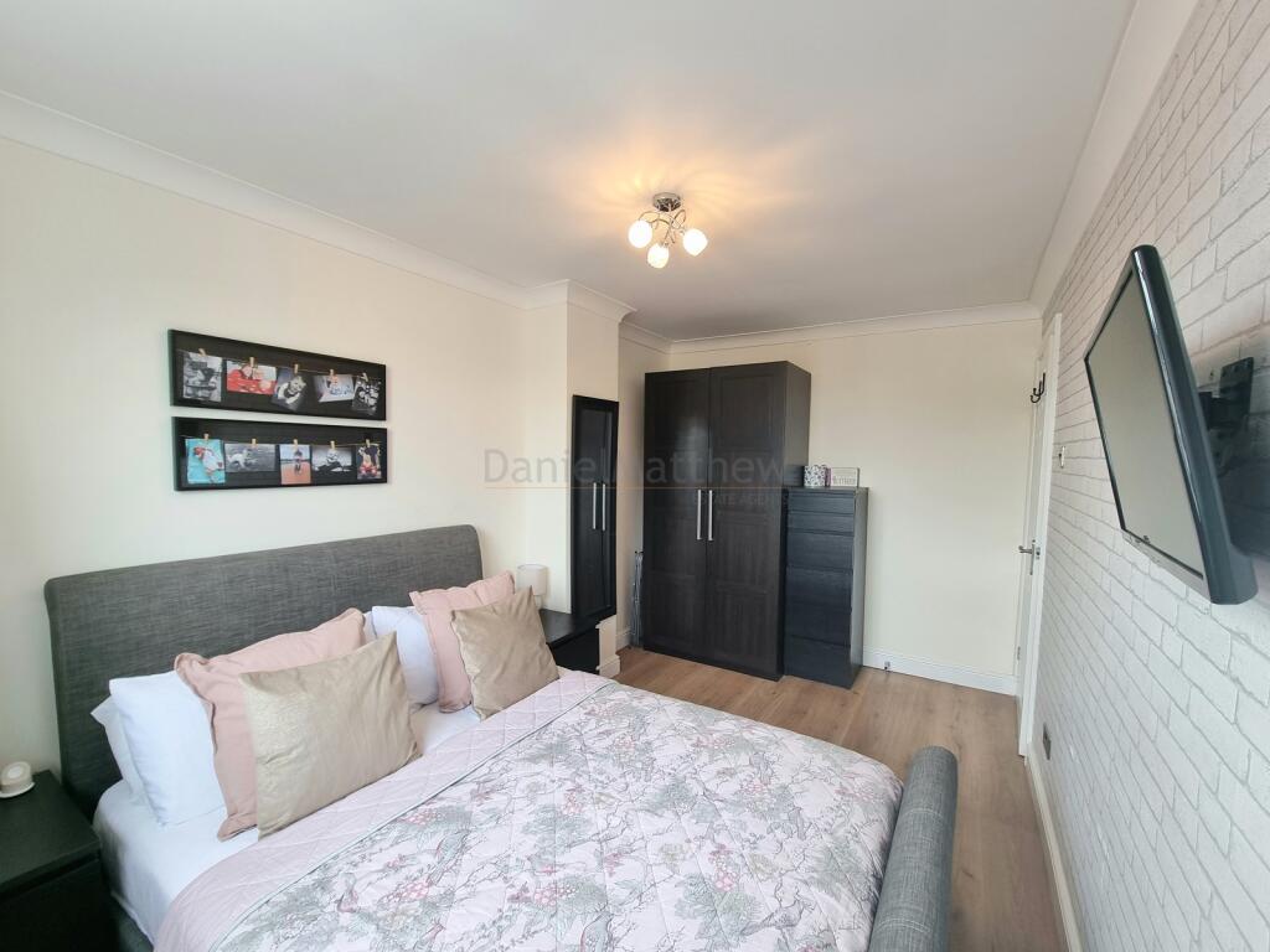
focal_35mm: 13
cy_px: 476
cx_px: 635
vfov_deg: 89.9
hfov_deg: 106.2
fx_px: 477
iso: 50
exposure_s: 1/50
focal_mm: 2.2
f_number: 2.2
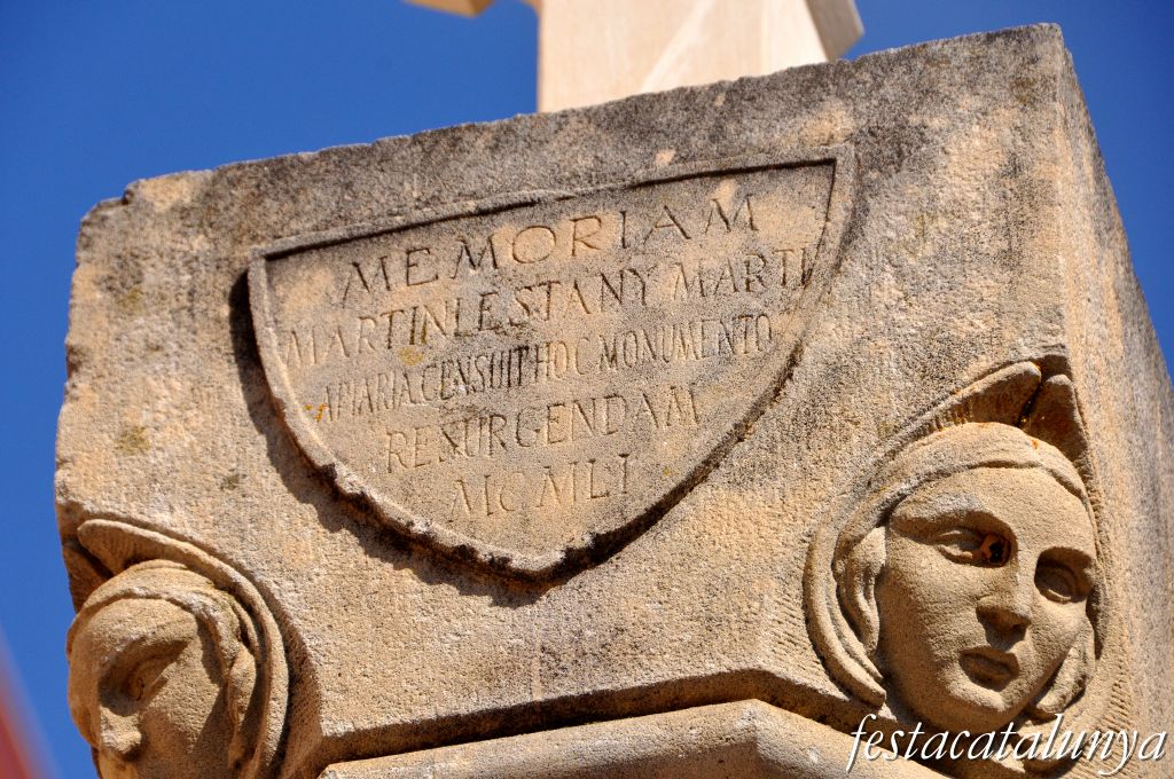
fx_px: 9771
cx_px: 587
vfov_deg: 4.6
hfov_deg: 6.9
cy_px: 390
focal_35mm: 300
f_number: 9
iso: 500
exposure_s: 1/1250
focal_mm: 200
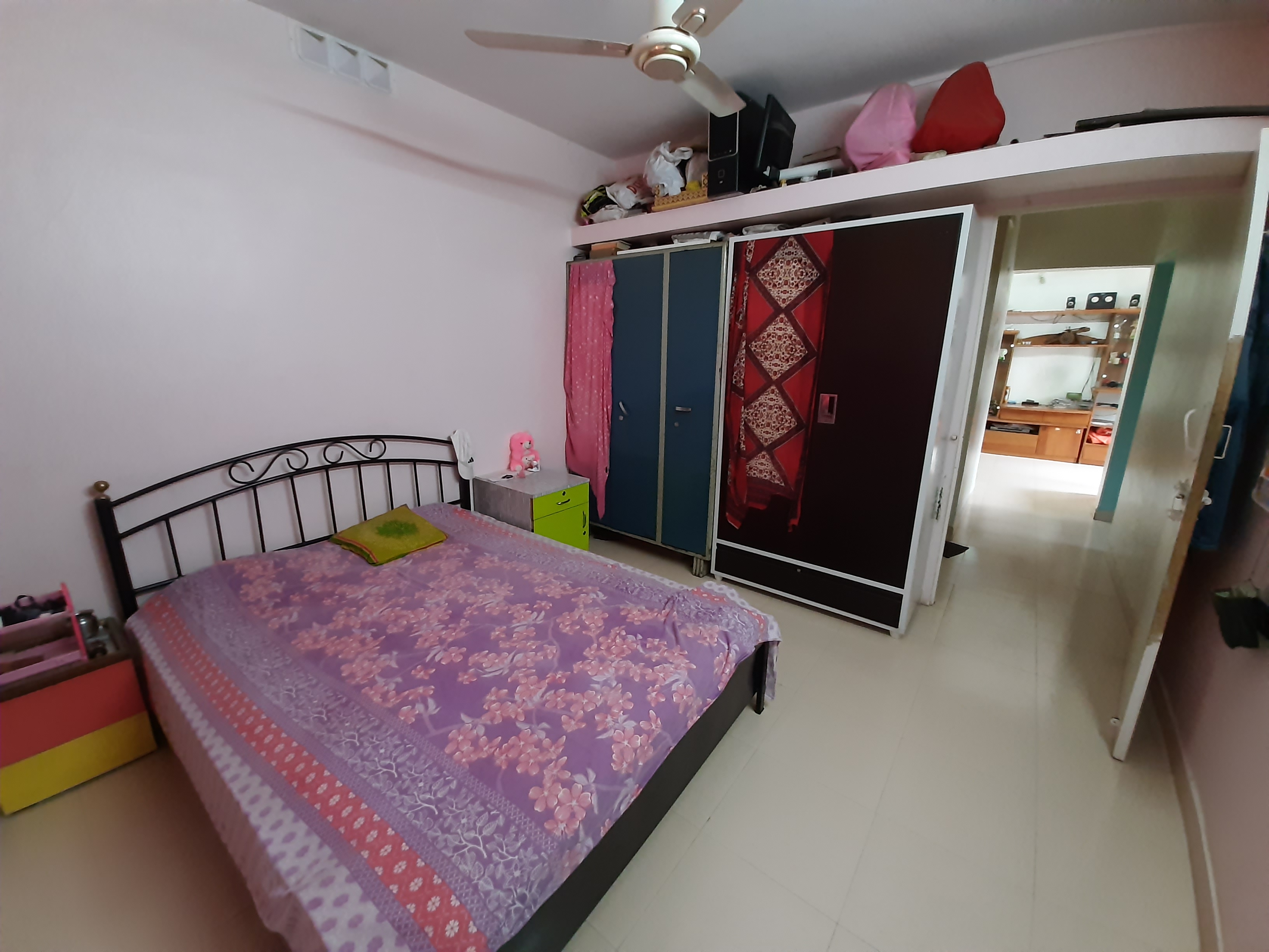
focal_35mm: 13
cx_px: 634
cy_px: 476
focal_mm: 1.42
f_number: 2.2
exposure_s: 1/25
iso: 320
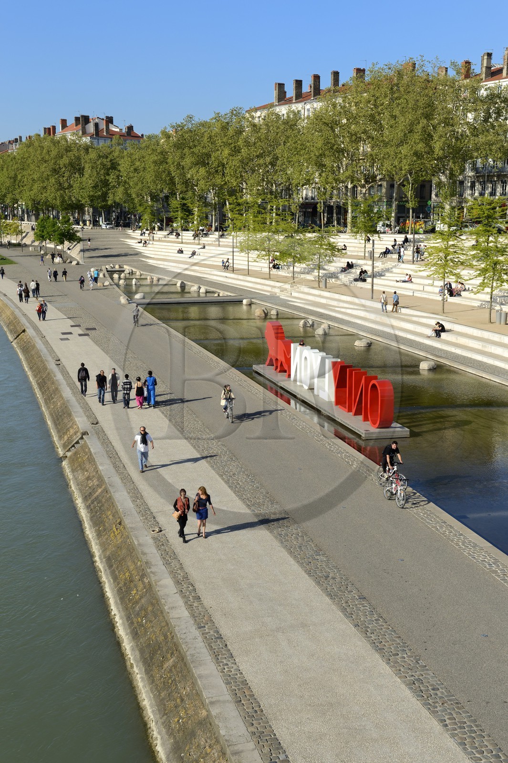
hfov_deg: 28.0
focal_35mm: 48
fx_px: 1017
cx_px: 254
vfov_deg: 41.1
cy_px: 382
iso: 200
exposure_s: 1/320
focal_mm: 48
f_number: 9
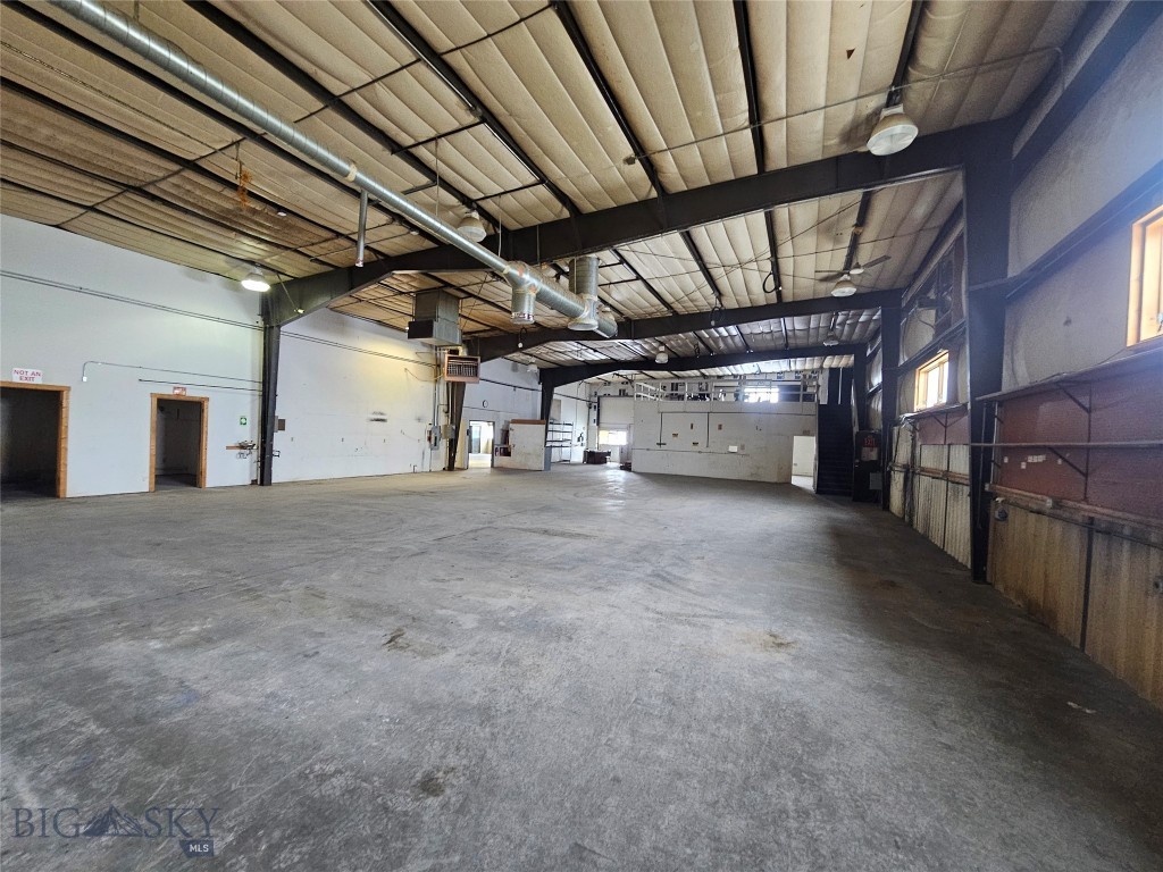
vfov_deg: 89.9
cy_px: 436
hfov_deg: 106.2
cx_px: 582
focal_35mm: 13
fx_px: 437
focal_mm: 2.2
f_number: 2.2
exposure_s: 1/30
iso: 400
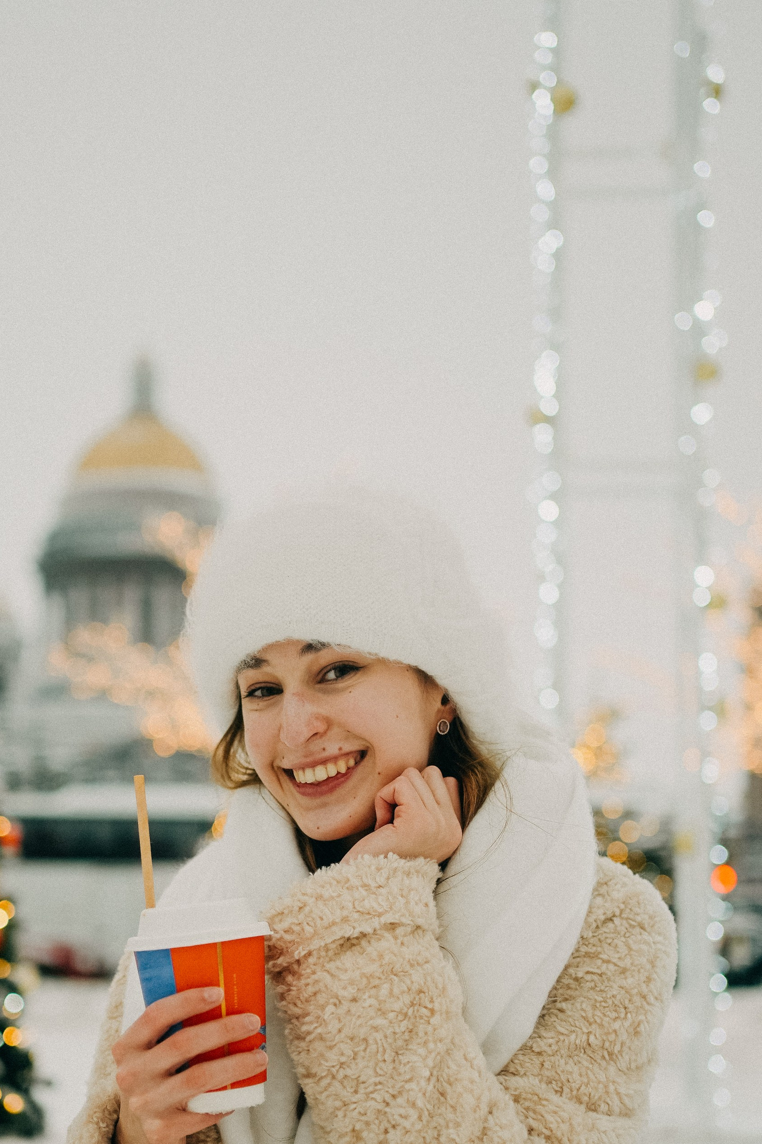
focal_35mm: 57
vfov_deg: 34.8
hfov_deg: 23.6
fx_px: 1810
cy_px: 749
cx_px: 241
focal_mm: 35
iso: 250
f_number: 2
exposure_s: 1/800
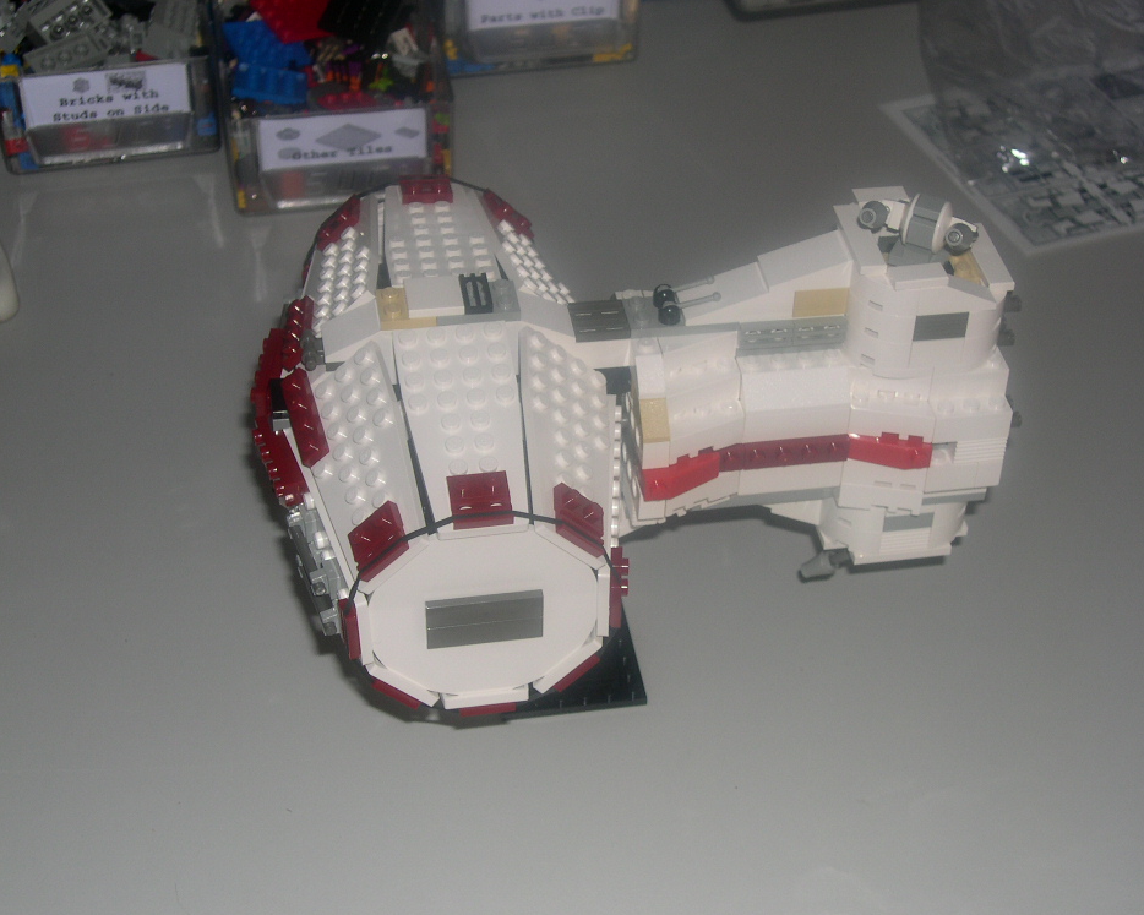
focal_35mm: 61
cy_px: 458
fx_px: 2065
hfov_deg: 31.0
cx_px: 606
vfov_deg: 25.0
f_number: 3.4
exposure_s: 1/60
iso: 100
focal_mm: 12.2
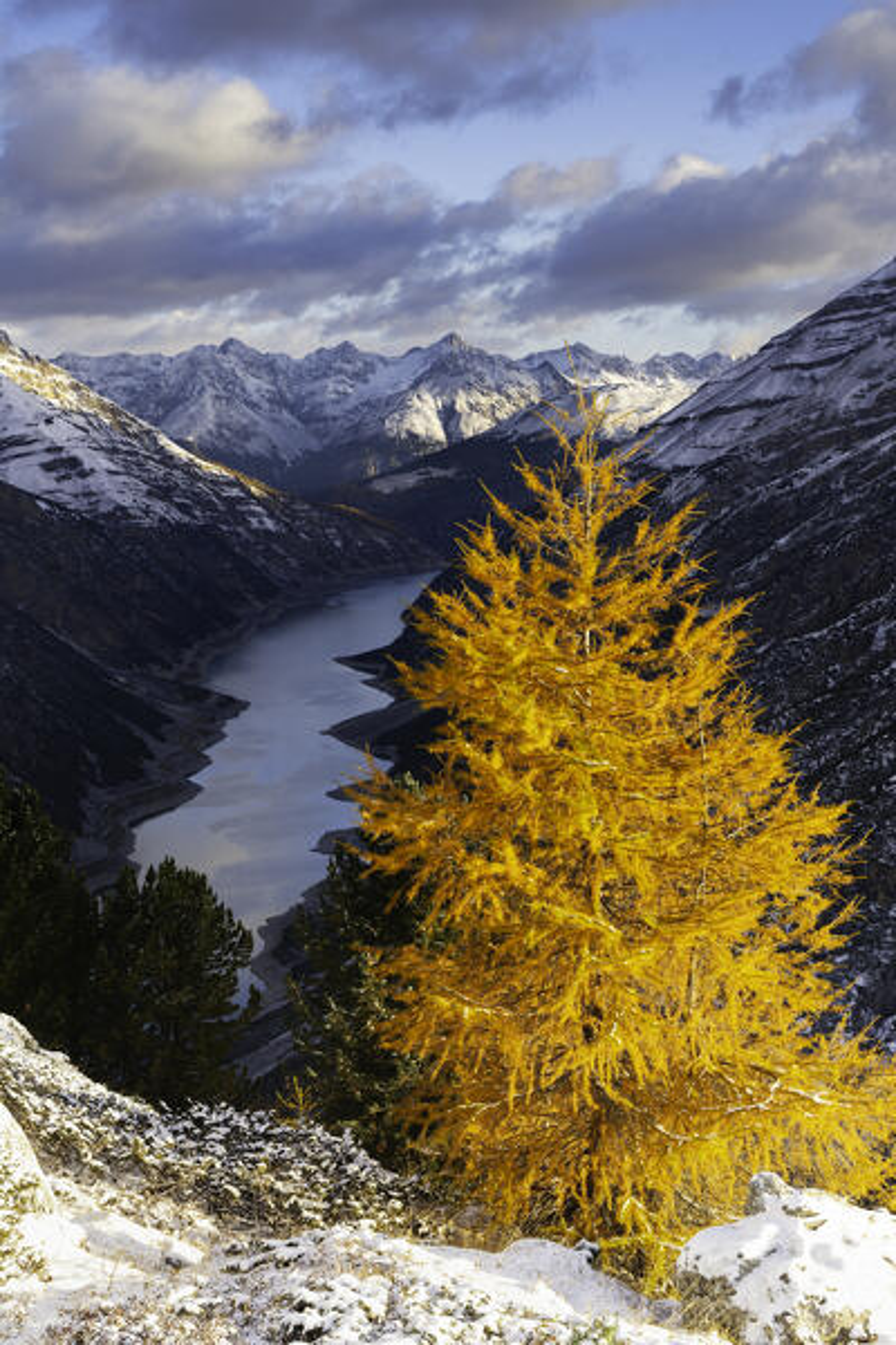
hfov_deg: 25.5
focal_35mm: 53
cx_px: 448
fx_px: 1979
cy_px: 672
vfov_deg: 37.5
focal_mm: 53
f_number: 13
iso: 100
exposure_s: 1/6
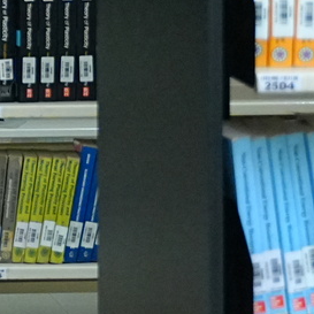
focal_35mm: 257
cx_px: -665
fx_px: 2633
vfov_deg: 6.8
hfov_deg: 6.2
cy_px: -98
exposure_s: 1/160
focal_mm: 32.2
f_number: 2.8
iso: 2500
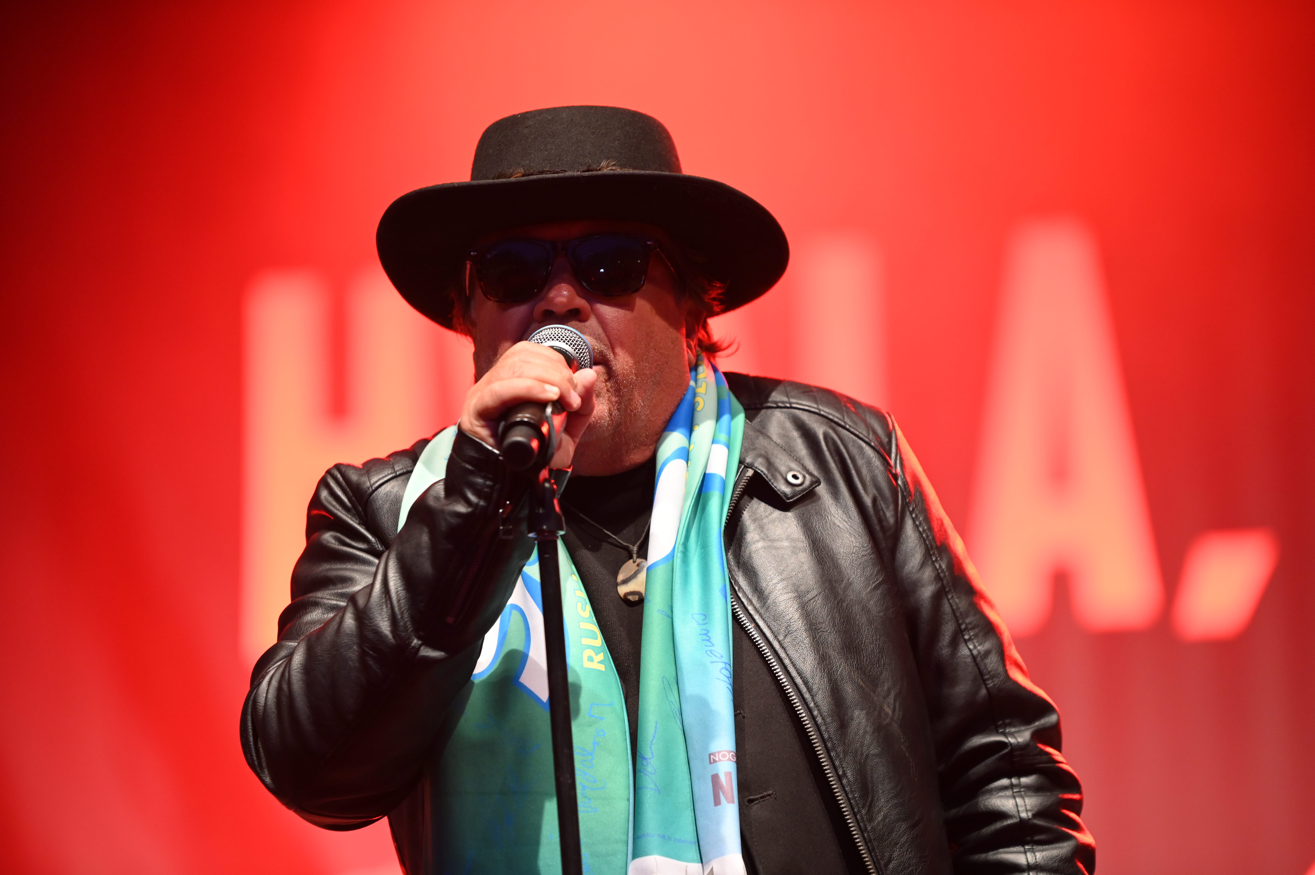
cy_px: 438
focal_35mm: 200
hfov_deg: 10.3
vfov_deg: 6.9
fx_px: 7301
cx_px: 658
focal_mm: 200
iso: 2000
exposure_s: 1/125
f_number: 3.2
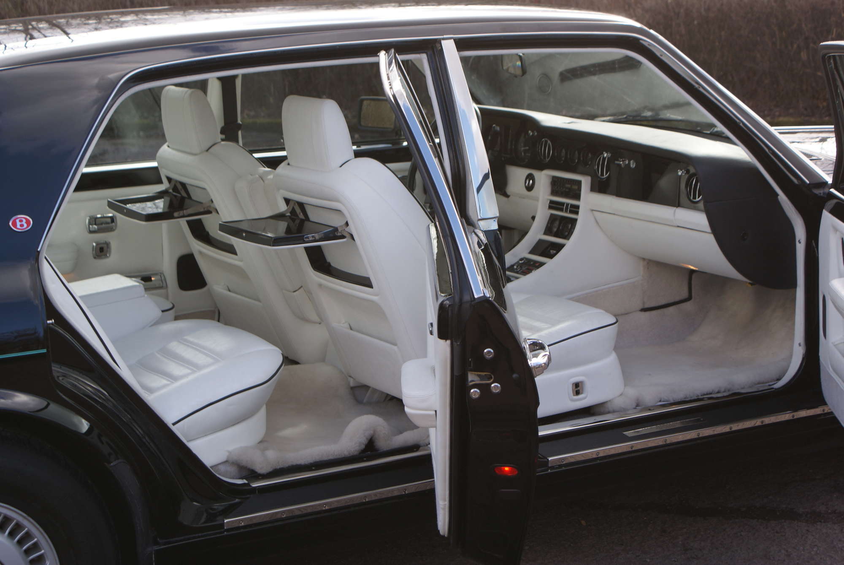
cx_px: 422
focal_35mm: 75
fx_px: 1760
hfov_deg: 27.0
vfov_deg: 18.2
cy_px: 282
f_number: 6.3
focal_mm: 50
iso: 100
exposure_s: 1/125
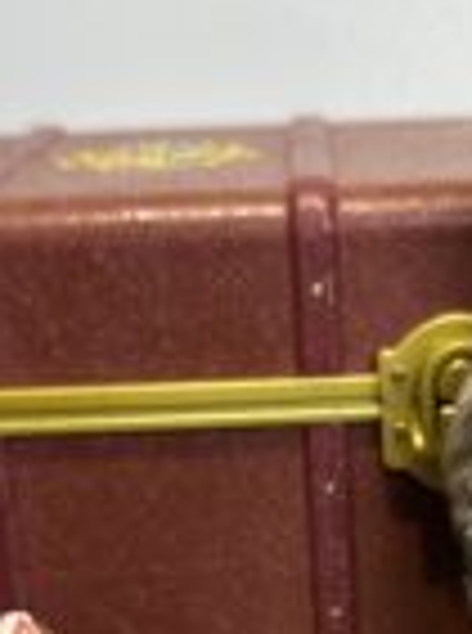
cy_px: 762
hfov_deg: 16.0
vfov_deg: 20.2
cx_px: 391
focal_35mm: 91
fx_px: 1662
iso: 100
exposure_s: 1/120
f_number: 1.78
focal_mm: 6.86
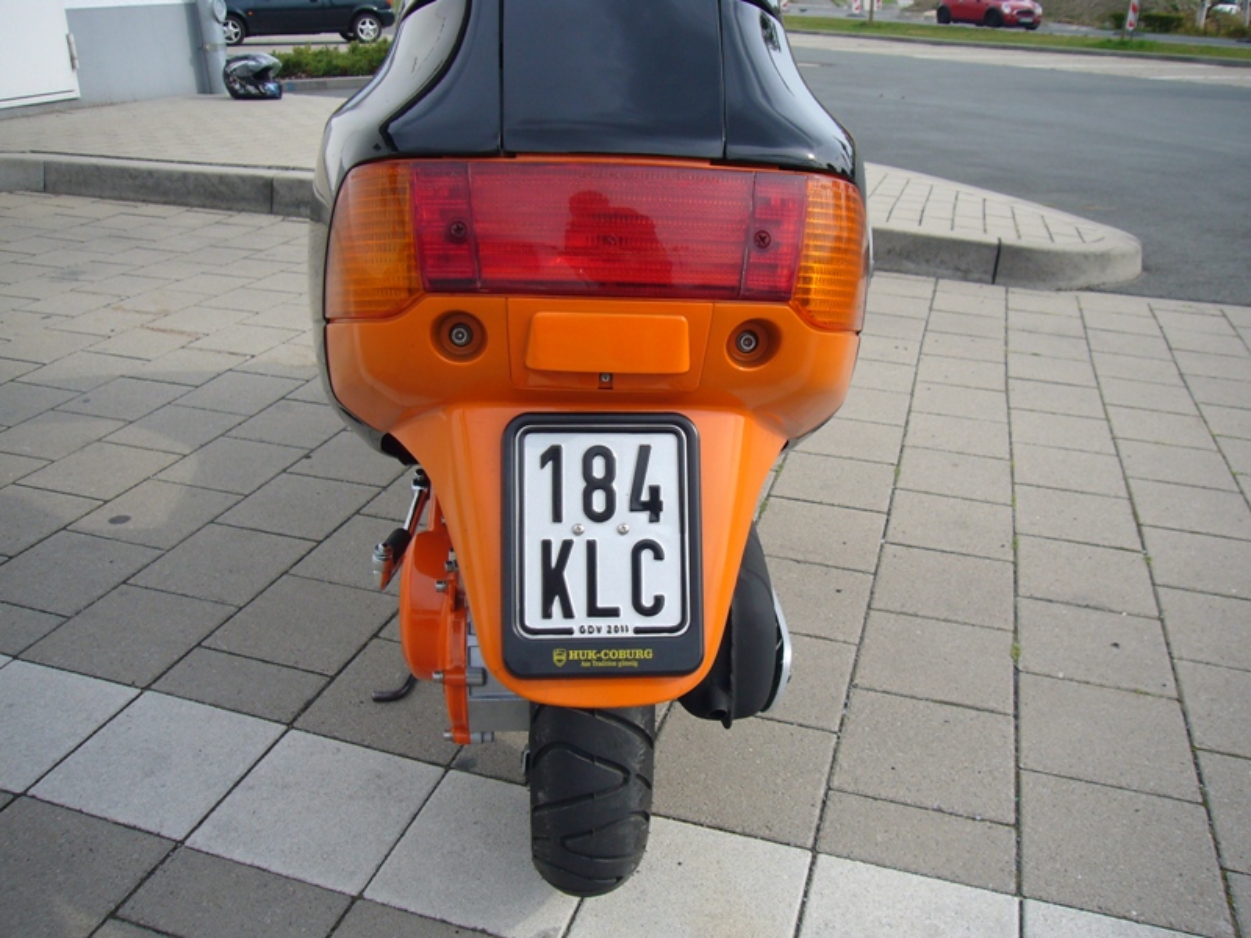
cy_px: 469
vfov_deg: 46.8
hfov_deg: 60.0
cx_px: 626
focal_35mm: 30
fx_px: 1084
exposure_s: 1/160
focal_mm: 4.9
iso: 80
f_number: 5.6
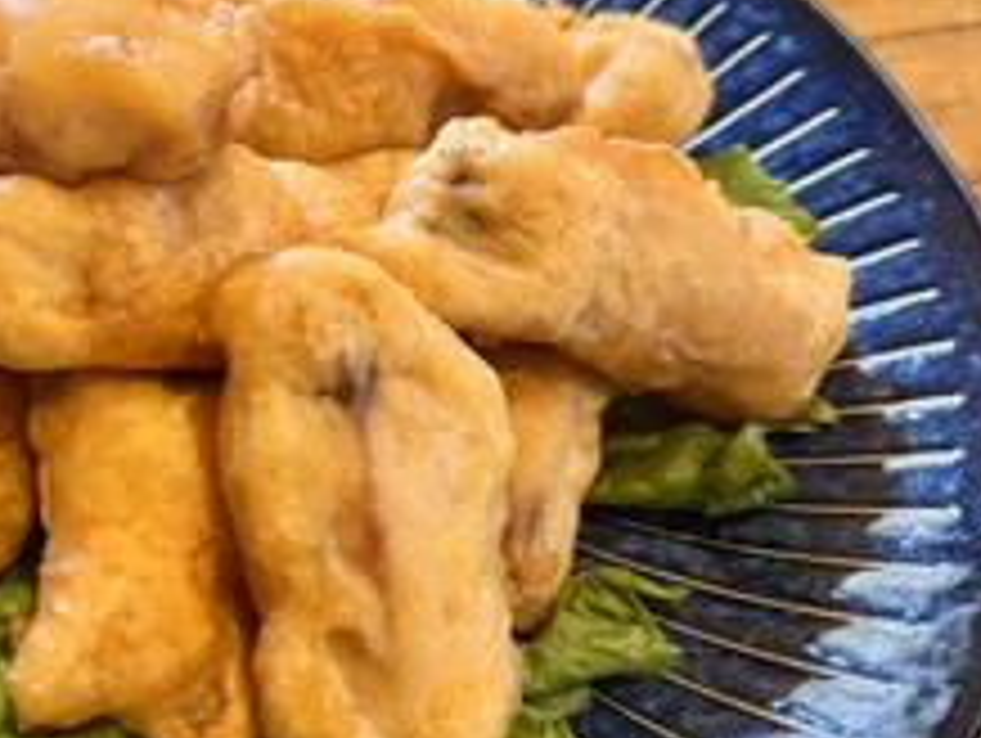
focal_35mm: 44
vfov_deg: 32.9
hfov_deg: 40.7
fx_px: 1248
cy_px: 423
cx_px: 162
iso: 320
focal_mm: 6.76
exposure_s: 1/50
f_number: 1.78
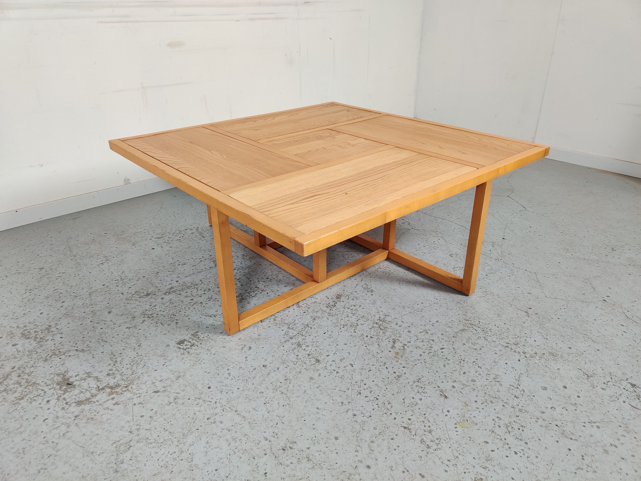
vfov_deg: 51.4
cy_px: 240
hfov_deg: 65.3
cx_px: 320
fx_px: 500
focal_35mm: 27
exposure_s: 1/100
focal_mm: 4.75
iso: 250
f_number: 1.65
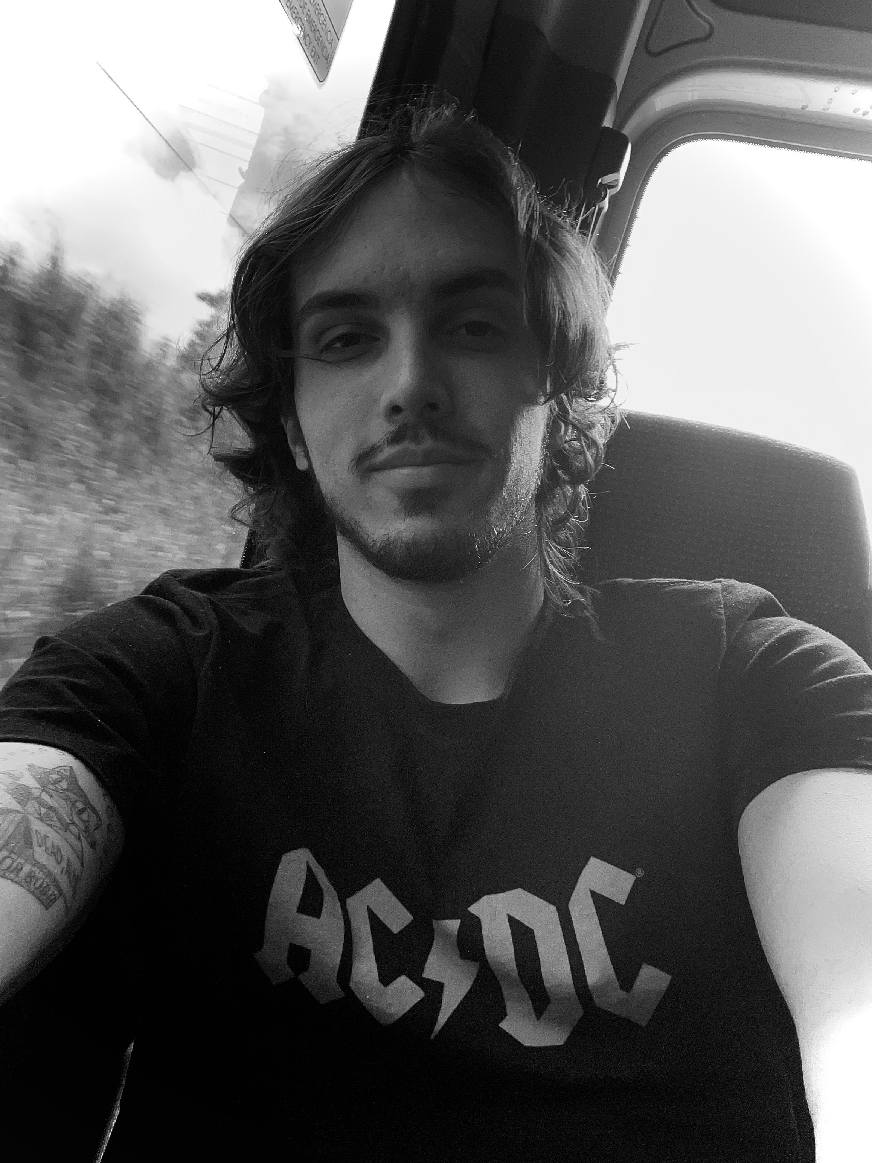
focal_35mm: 30
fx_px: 1008
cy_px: 582
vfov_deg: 60.0
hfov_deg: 46.8
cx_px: 436
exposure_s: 1/66
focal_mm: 2.71
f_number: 2.2
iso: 100
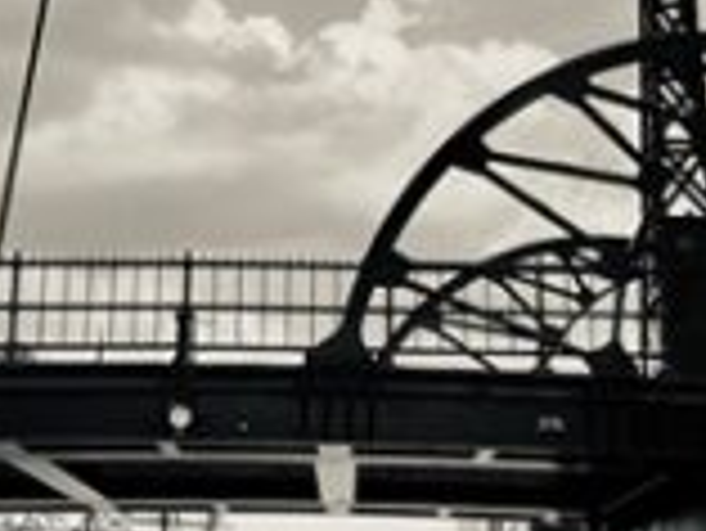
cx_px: 373
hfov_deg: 18.4
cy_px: 18
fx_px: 2184
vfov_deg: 13.7
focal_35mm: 107
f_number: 1.8
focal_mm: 3.99
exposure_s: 1/3040
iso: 25
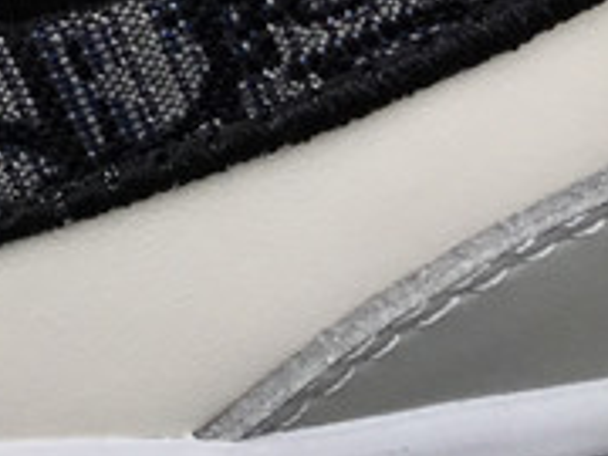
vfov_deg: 9.5
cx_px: -746
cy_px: -39
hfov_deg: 11.1
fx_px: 2722
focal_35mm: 155
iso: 25
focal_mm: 3.3
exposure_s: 1/238
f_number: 2.4
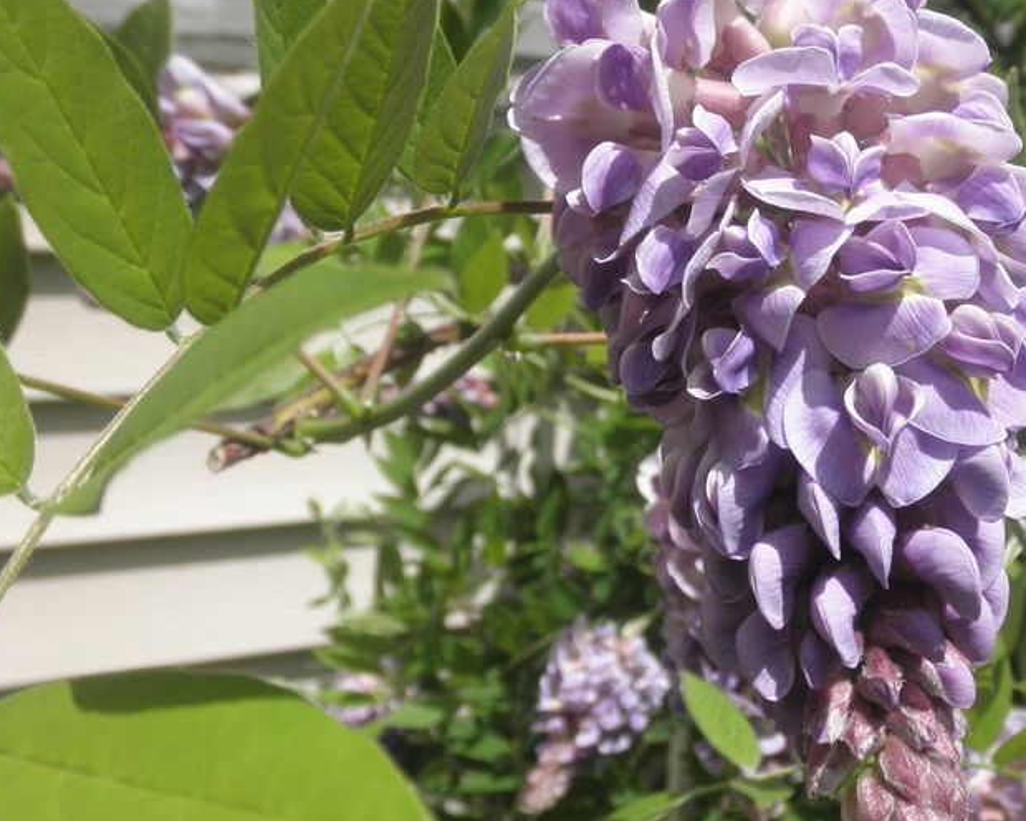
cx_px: 780
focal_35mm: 44
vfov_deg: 34.1
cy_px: 441
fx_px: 1336
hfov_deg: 40.7
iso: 64
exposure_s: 1/100
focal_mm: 5
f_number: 8.5
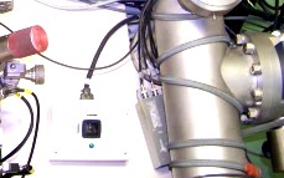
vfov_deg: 14.1
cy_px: -37
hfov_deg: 21.6
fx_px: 696
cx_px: -42
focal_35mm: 90
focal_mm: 5.85
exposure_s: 1/8
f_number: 2.8
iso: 200
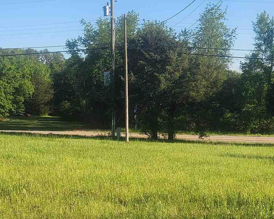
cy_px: 183
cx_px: 95
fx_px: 568
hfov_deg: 27.0
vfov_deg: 21.5
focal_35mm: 70
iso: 20
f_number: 1.8
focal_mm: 5.4
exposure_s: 1/1078
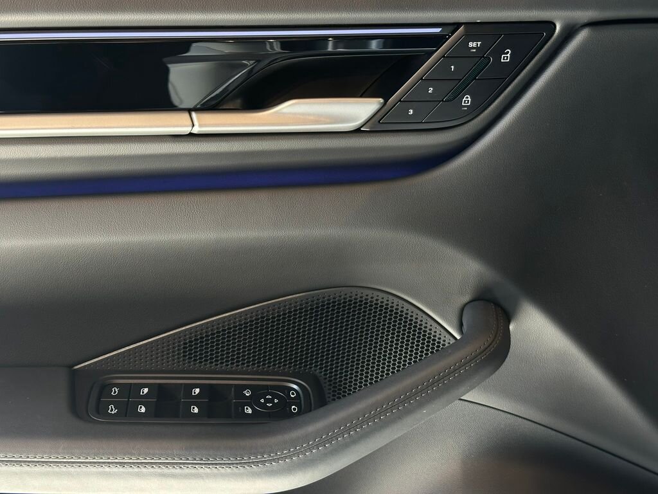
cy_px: 247
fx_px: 912
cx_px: 329
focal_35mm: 48
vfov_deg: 30.3
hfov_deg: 39.7
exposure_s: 1/60
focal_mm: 6.86
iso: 100
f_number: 1.78
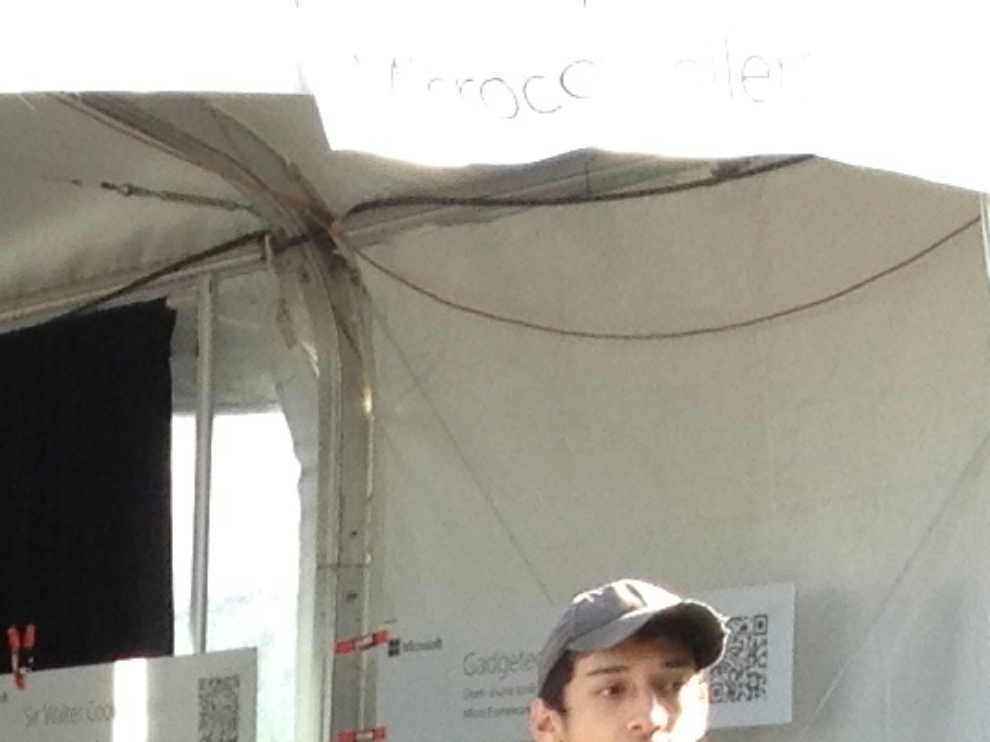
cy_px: 2250
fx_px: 6118
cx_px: -1177
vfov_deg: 6.3
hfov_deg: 8.6
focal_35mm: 214
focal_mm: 4.28
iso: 50
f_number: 2.4
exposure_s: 1/198
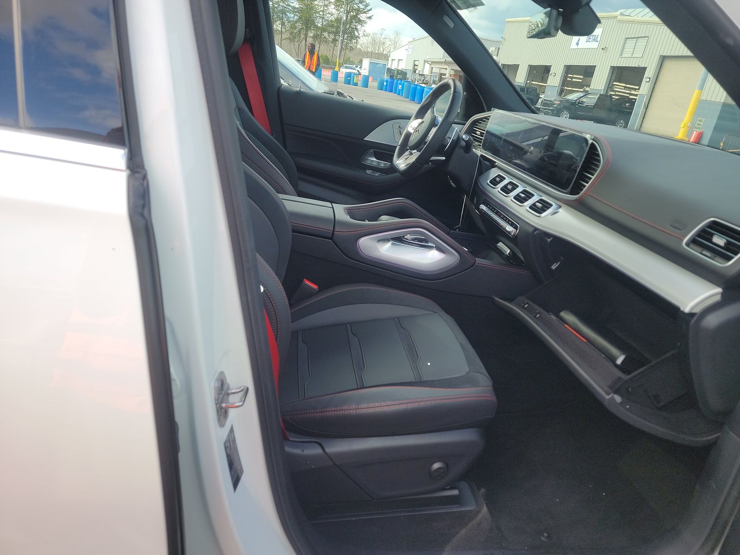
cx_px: 370
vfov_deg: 56.8
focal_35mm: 24
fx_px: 513
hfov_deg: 71.6
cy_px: 278
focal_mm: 6.7
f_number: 1.8
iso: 50
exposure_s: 1/146
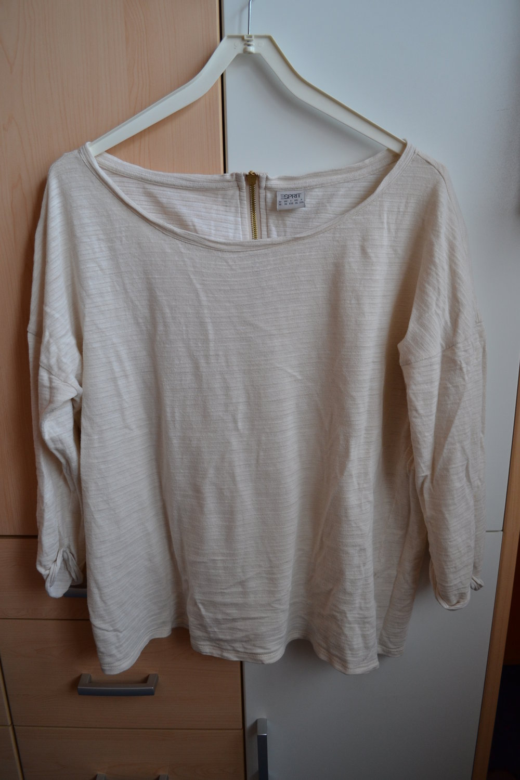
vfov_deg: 67.4
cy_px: 390
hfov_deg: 47.9
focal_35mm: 27
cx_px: 260
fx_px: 585
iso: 400
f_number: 3.5
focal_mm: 18
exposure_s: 1/30
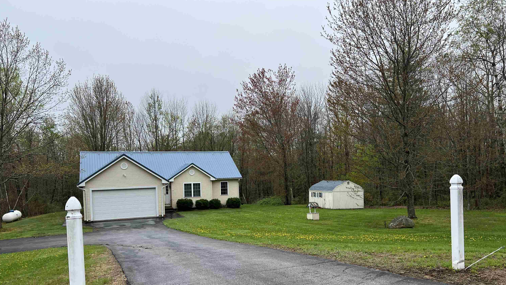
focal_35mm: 29
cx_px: 252
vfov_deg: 39.8
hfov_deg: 66.1
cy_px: 185
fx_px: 389
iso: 50
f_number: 1.5
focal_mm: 5.7
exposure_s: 1/1395
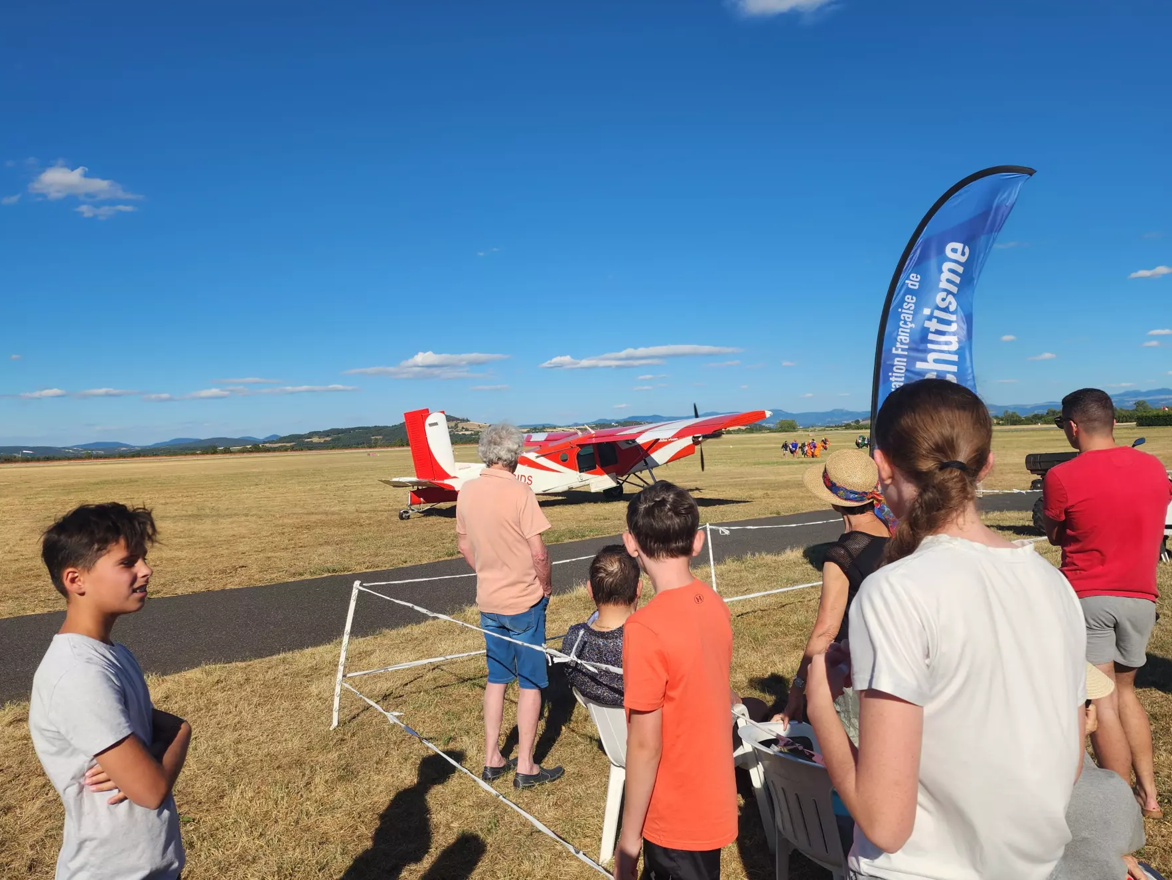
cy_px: 420
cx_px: 579
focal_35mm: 25
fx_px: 847
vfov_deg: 54.9
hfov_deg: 69.4
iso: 12
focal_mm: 6.4
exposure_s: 1/1395
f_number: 1.8
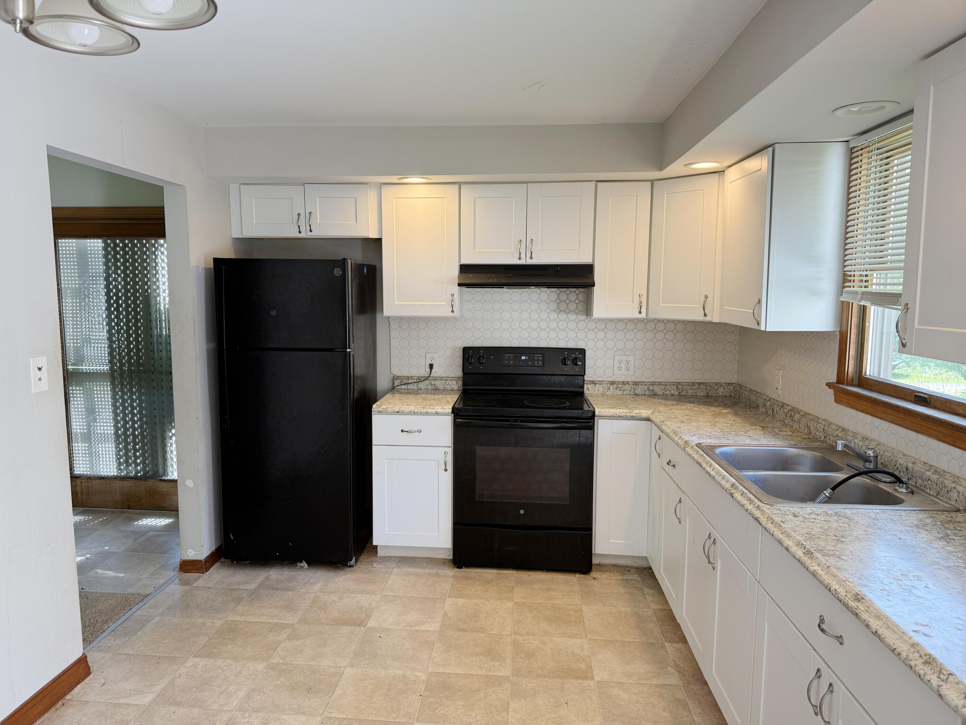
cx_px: 483
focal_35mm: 24
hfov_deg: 71.6
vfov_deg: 56.8
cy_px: 362
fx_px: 670
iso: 100
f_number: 1.78
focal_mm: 6.76
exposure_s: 1/120
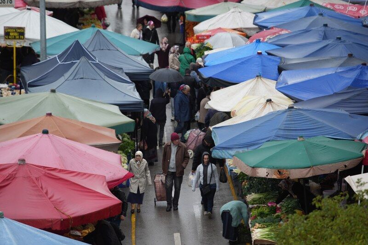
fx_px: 2044
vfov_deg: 6.9
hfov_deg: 10.3
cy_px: 122
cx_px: 184
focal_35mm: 200
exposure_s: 1/200
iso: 500
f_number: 4
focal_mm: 200
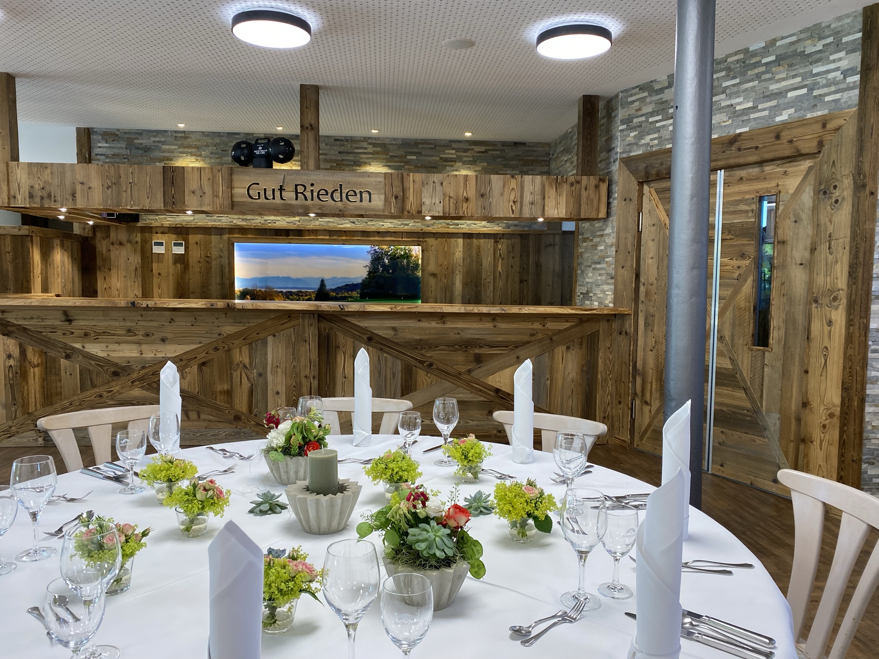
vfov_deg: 53.1
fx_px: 660
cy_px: 330
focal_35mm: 26
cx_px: 440
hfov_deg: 67.3
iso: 100
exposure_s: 1/121
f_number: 1.8
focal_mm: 4.25
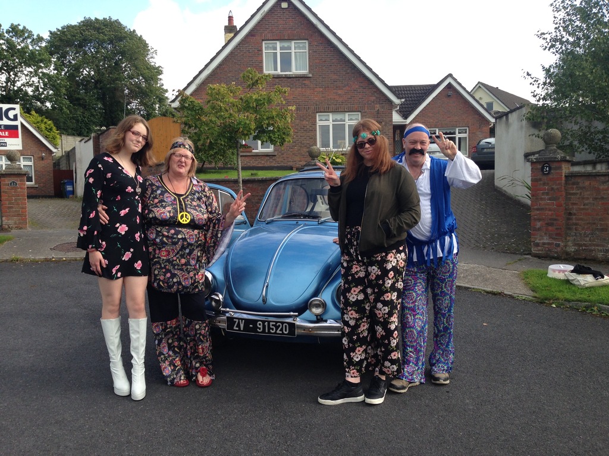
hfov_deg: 55.4
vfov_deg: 42.9
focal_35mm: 33
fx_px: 581
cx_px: 304
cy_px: 228
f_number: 2.4
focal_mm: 4.12
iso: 50
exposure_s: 1/645
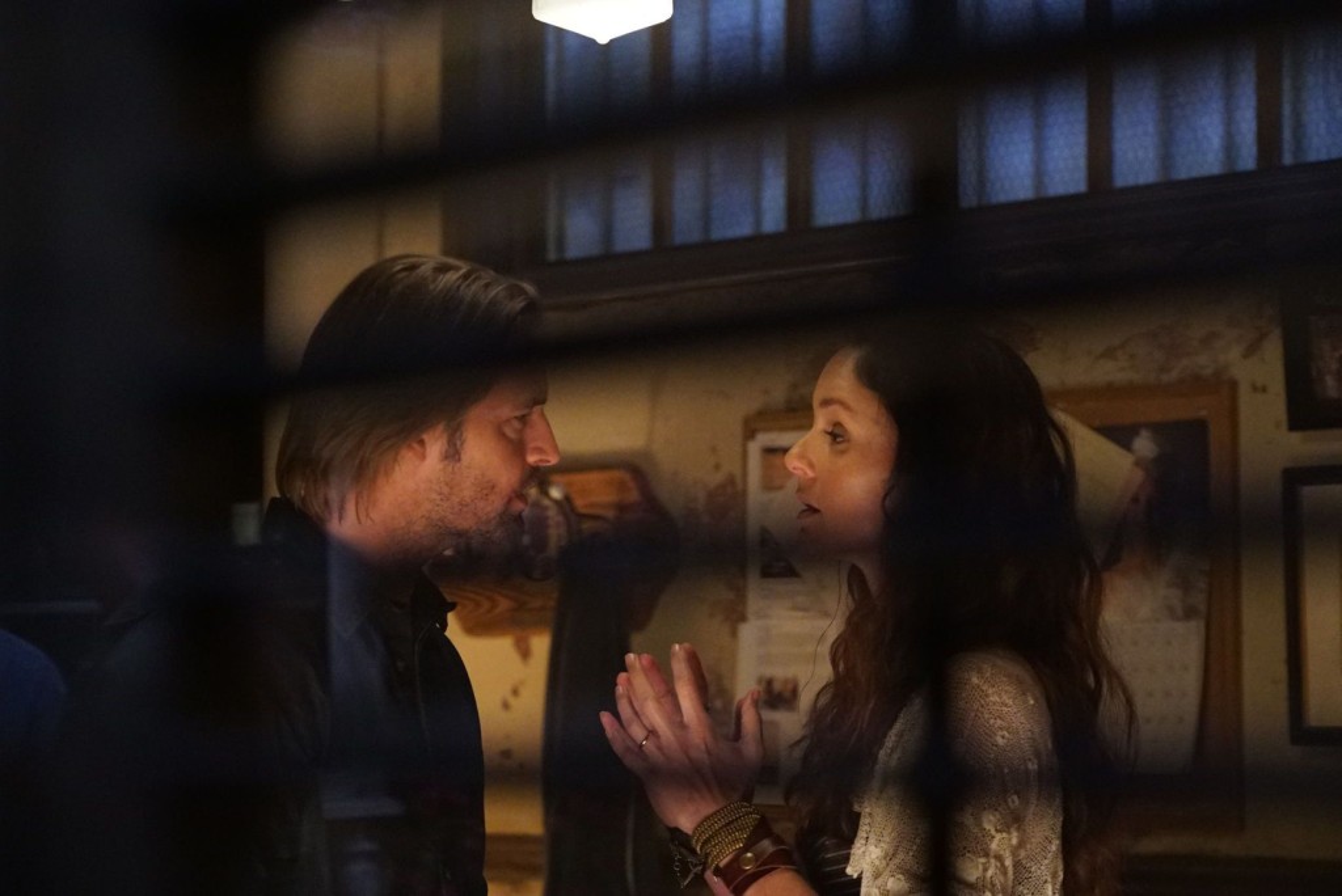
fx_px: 3506
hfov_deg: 21.7
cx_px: 671
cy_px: 448
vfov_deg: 14.6
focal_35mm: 94
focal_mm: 94
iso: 12800
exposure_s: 1/125
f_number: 5
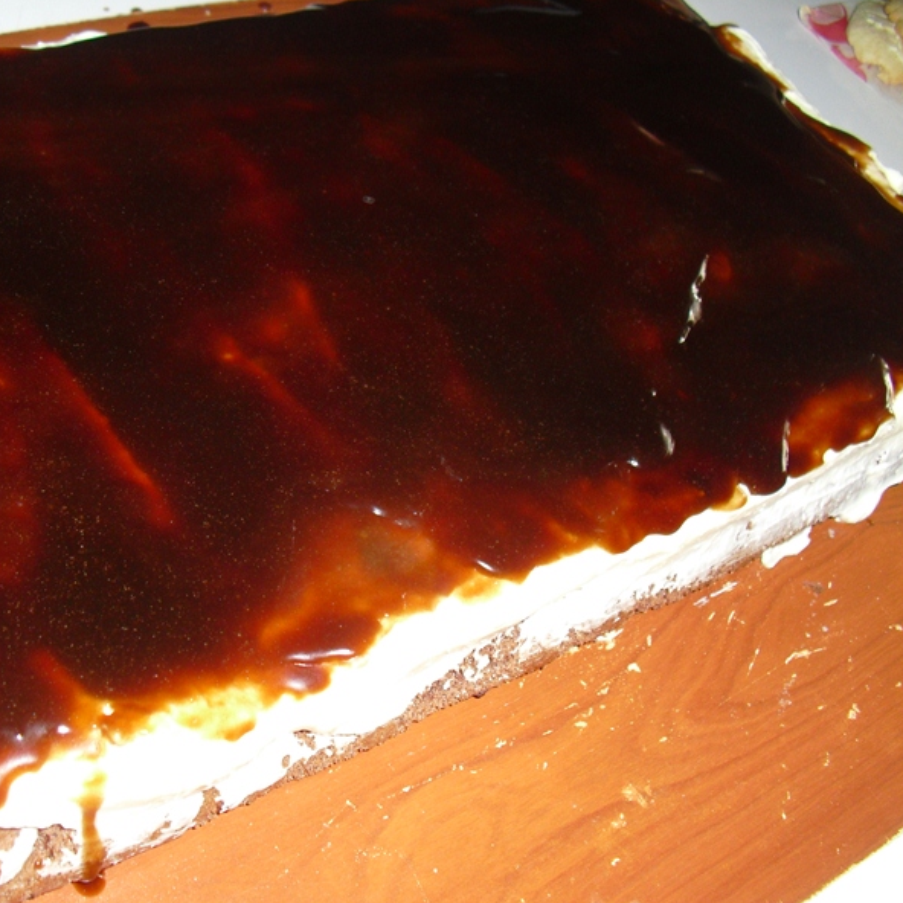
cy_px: 447
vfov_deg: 39.2
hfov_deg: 38.7
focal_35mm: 43
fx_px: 1269
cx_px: 300
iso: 200
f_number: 3.1
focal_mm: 6.3
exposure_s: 1/60
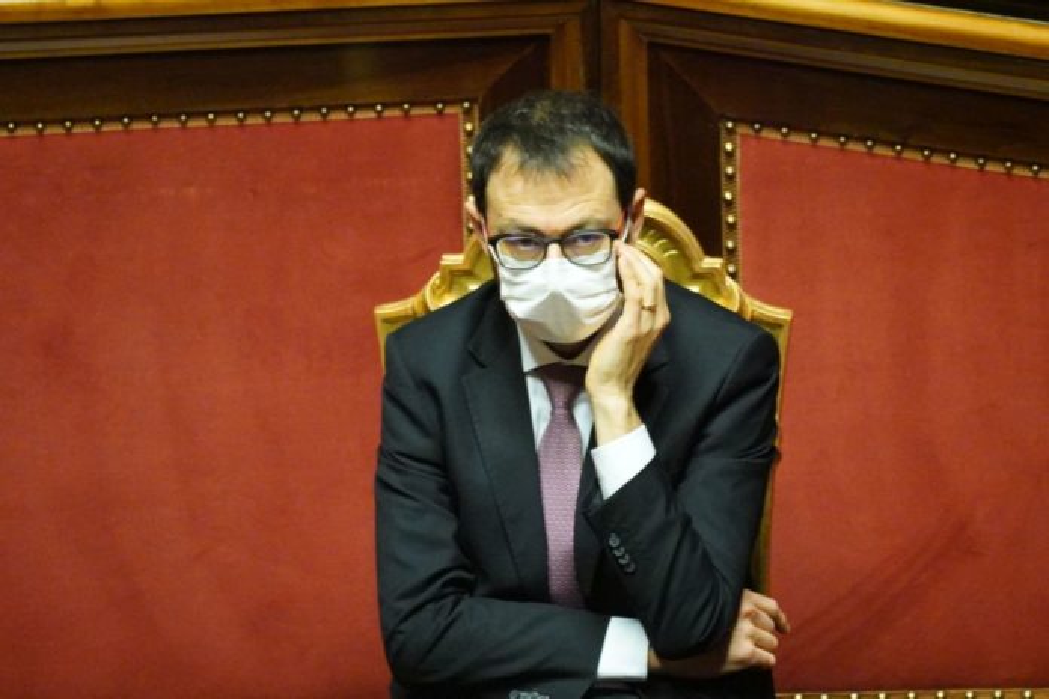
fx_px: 17482
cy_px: 350
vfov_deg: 2.3
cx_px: 524
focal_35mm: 600
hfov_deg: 3.4
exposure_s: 1/125
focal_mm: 400
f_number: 5.6
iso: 12800
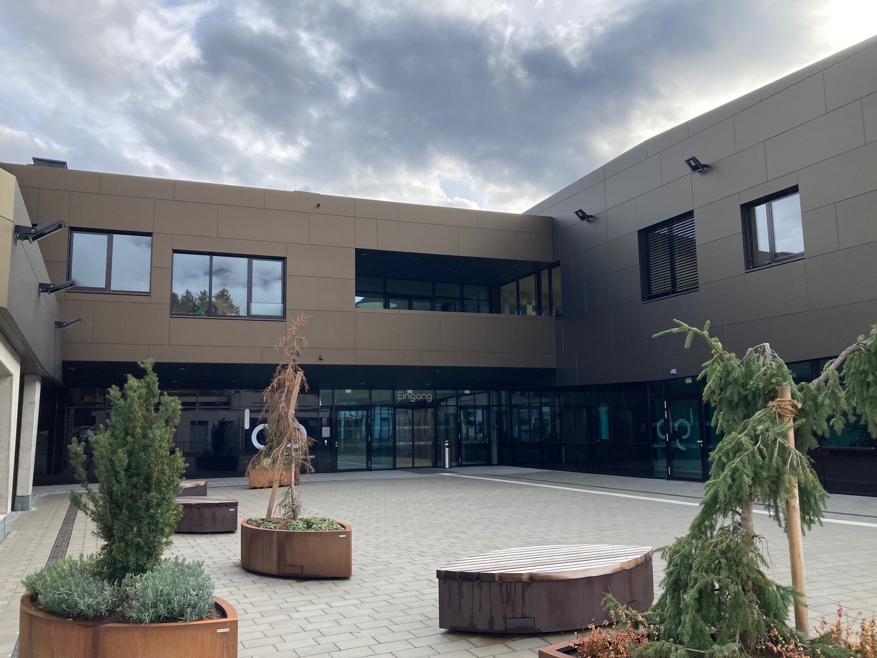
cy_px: 329
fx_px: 709
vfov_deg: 49.7
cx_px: 438
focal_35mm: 28
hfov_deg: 63.4
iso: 20
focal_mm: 3.99
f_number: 1.8
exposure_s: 1/600
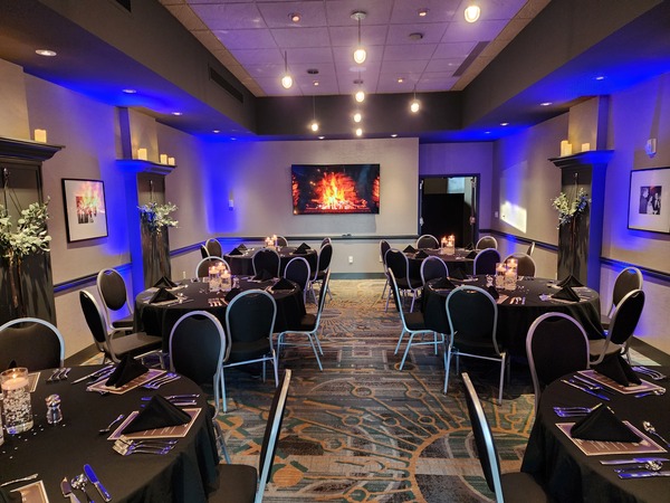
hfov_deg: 73.9
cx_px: 335
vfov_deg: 58.9
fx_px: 445
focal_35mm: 23
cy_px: 252
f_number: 1.8
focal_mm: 6.4
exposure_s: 1/30
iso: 640
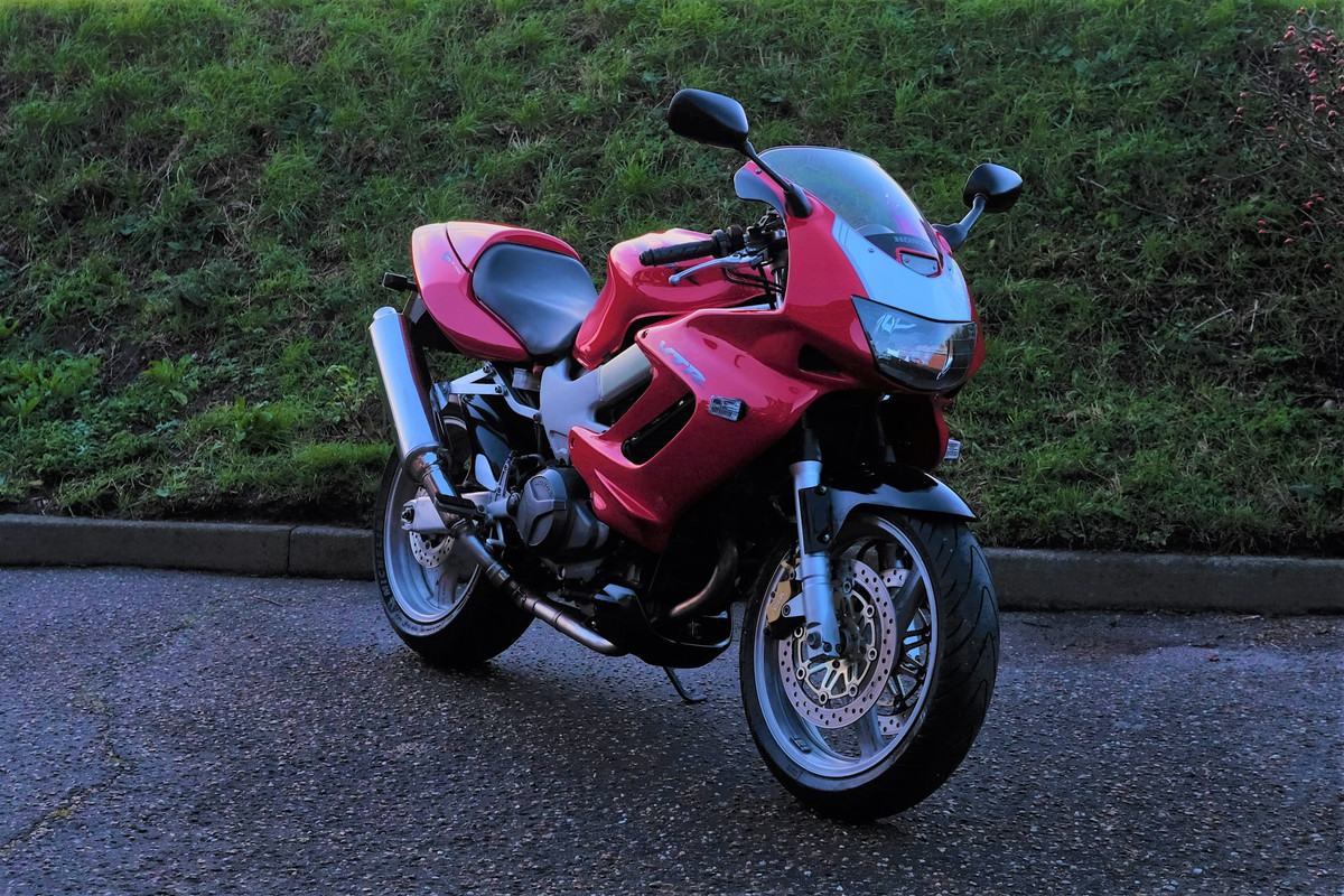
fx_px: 1531
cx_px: 672
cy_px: 448
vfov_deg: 32.6
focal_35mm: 41
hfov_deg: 47.4
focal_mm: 27
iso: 400
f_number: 4
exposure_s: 1/140
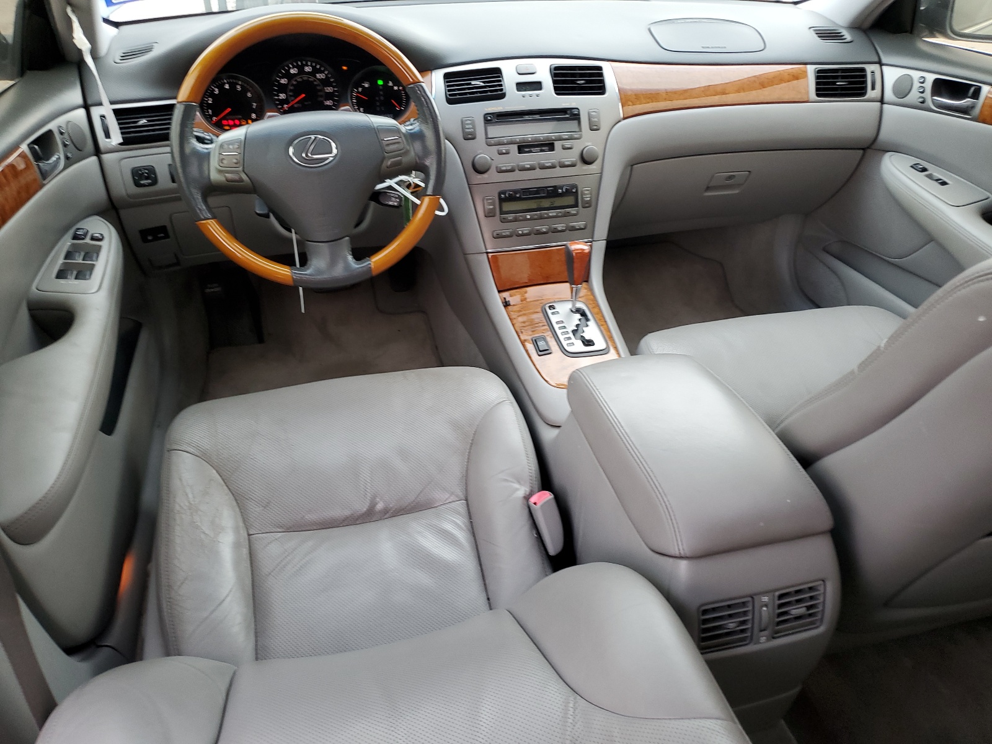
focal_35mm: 26
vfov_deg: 53.1
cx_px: 496
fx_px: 745
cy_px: 372
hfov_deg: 67.3
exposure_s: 1/60.2
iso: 71
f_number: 1.5
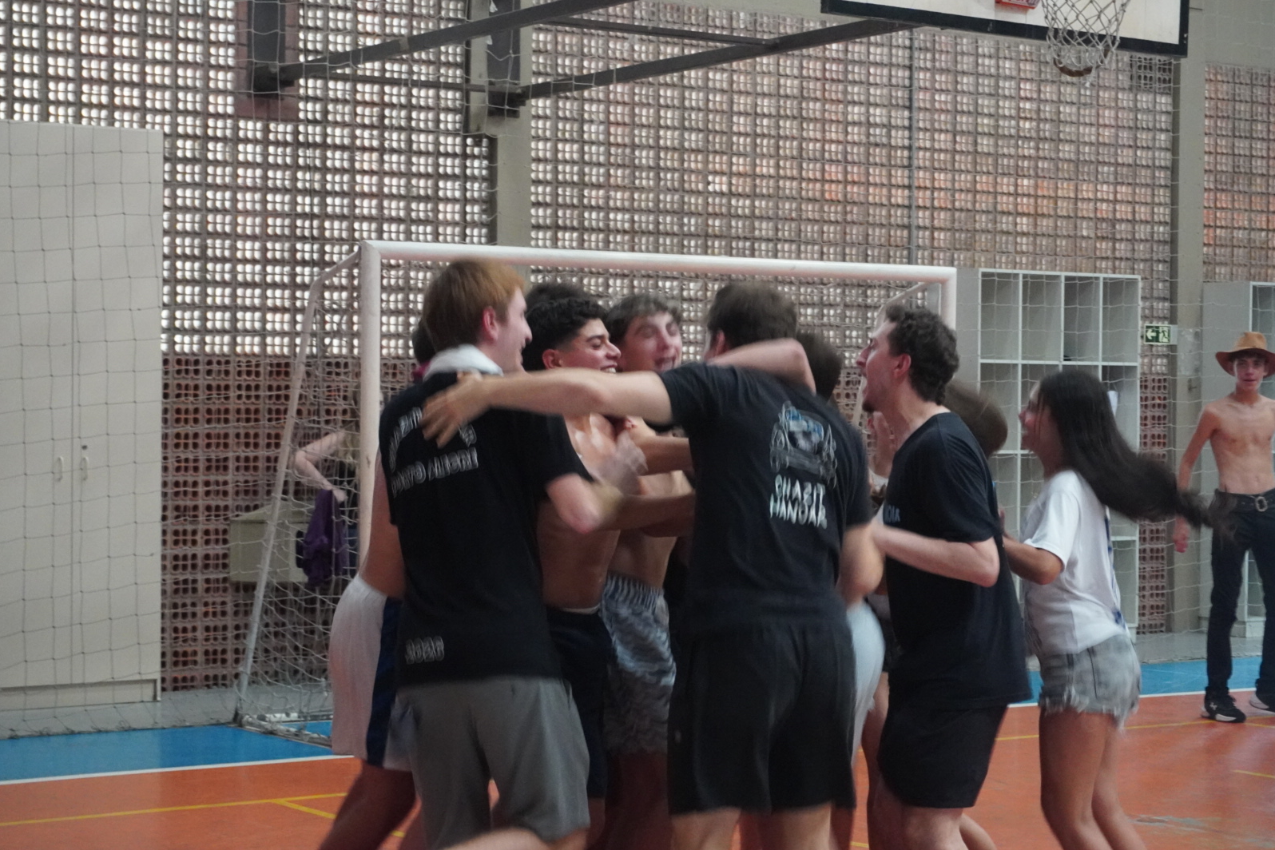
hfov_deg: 26.7
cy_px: 430
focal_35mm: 76
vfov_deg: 17.9
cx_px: 642
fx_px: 2691
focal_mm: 50
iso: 6400
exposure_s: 1/80
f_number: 5.6
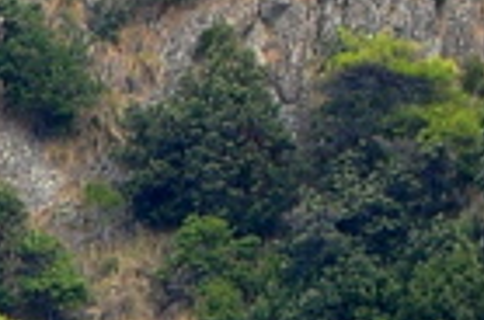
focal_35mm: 1161
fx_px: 15569
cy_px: 494
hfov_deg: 1.8
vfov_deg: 1.2
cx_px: -561
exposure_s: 1/800
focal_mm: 105
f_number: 7.1
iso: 400
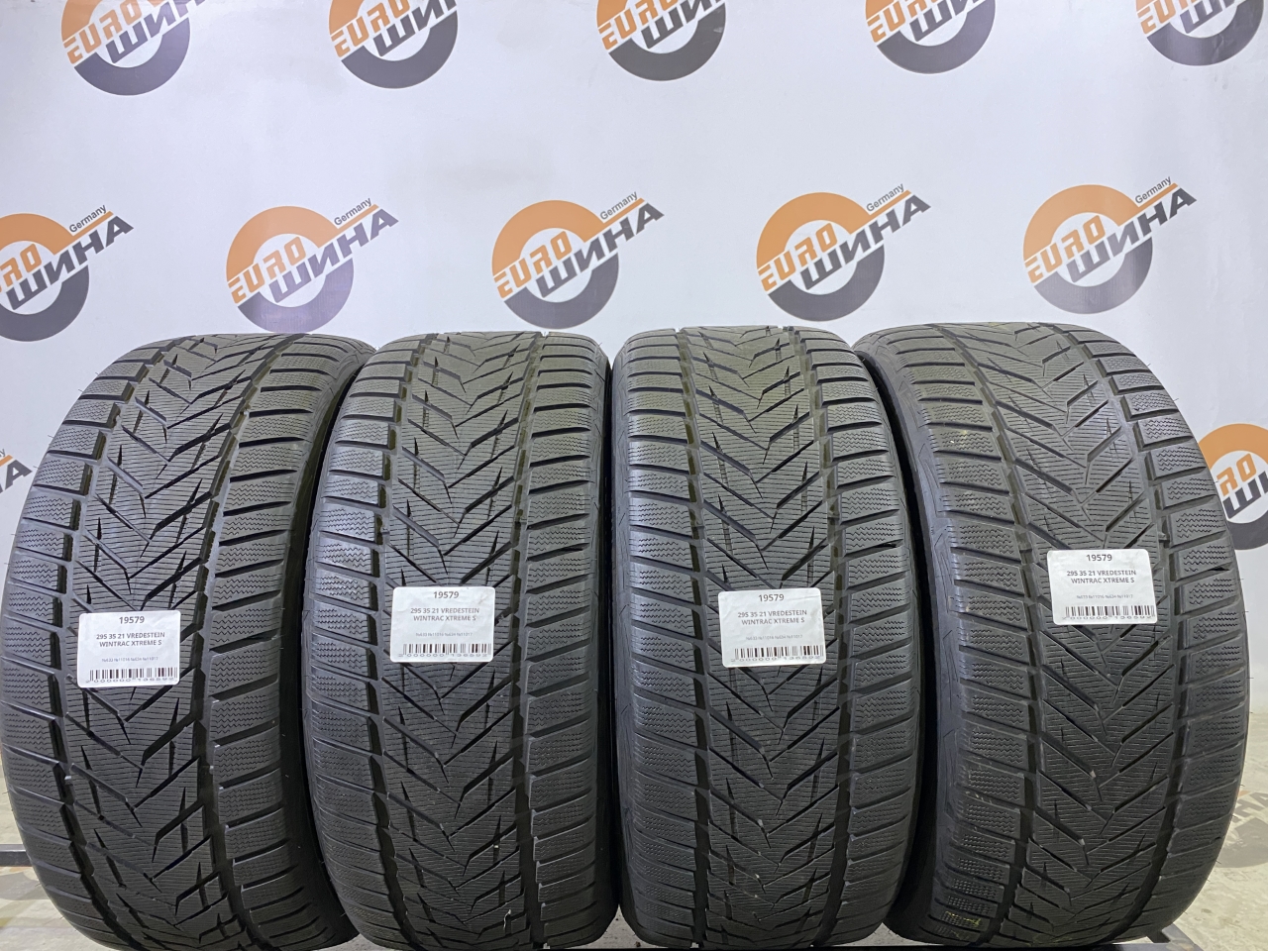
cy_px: 476
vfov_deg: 53.1
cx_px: 634
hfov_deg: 67.3
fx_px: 952
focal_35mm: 26
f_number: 1.8
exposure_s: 1/50
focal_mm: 4.25
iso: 250
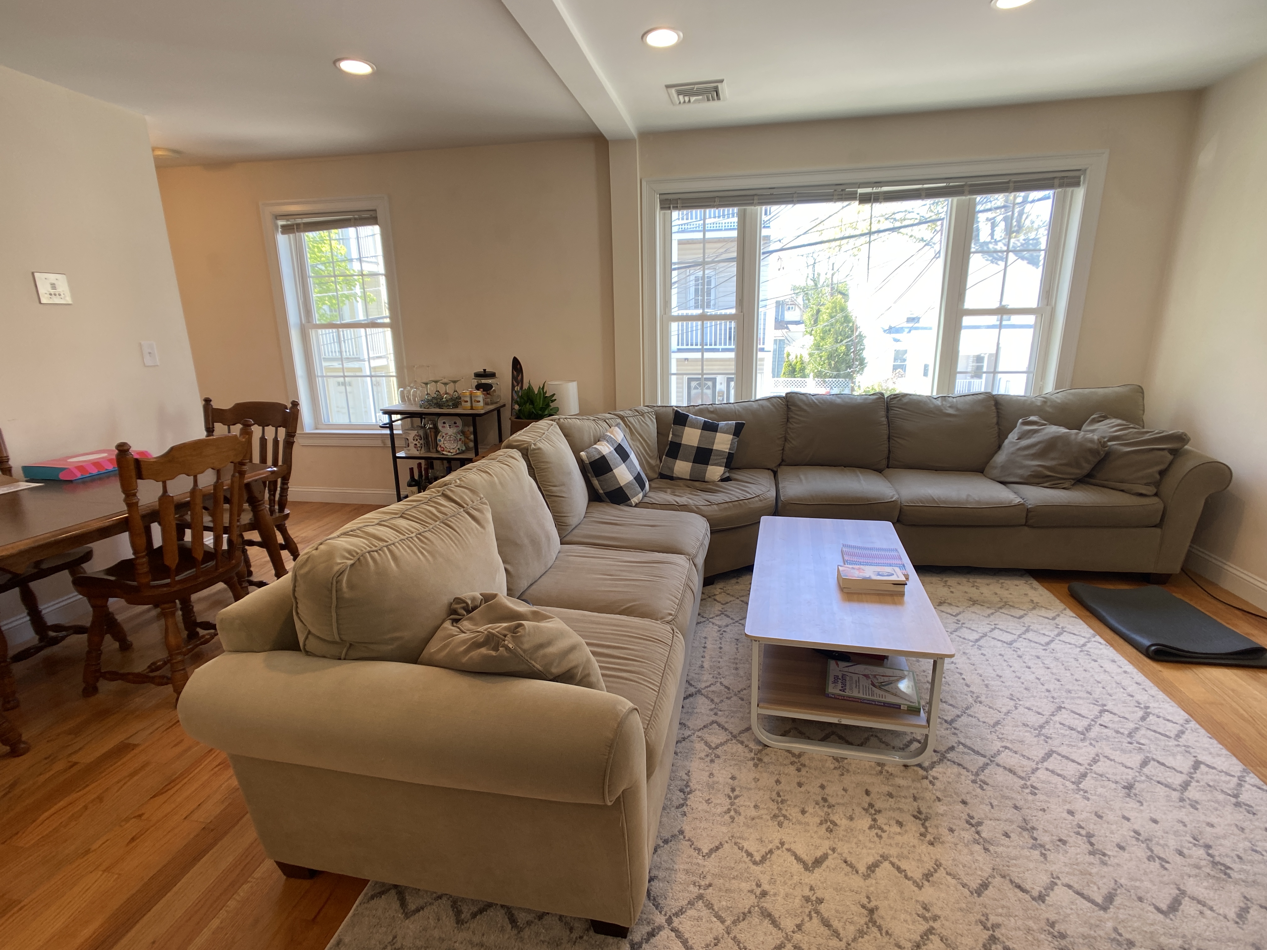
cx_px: 634
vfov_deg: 53.1
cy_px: 475
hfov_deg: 67.3
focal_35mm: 26
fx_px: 952
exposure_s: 1/120
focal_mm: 4.25
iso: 80
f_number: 1.8
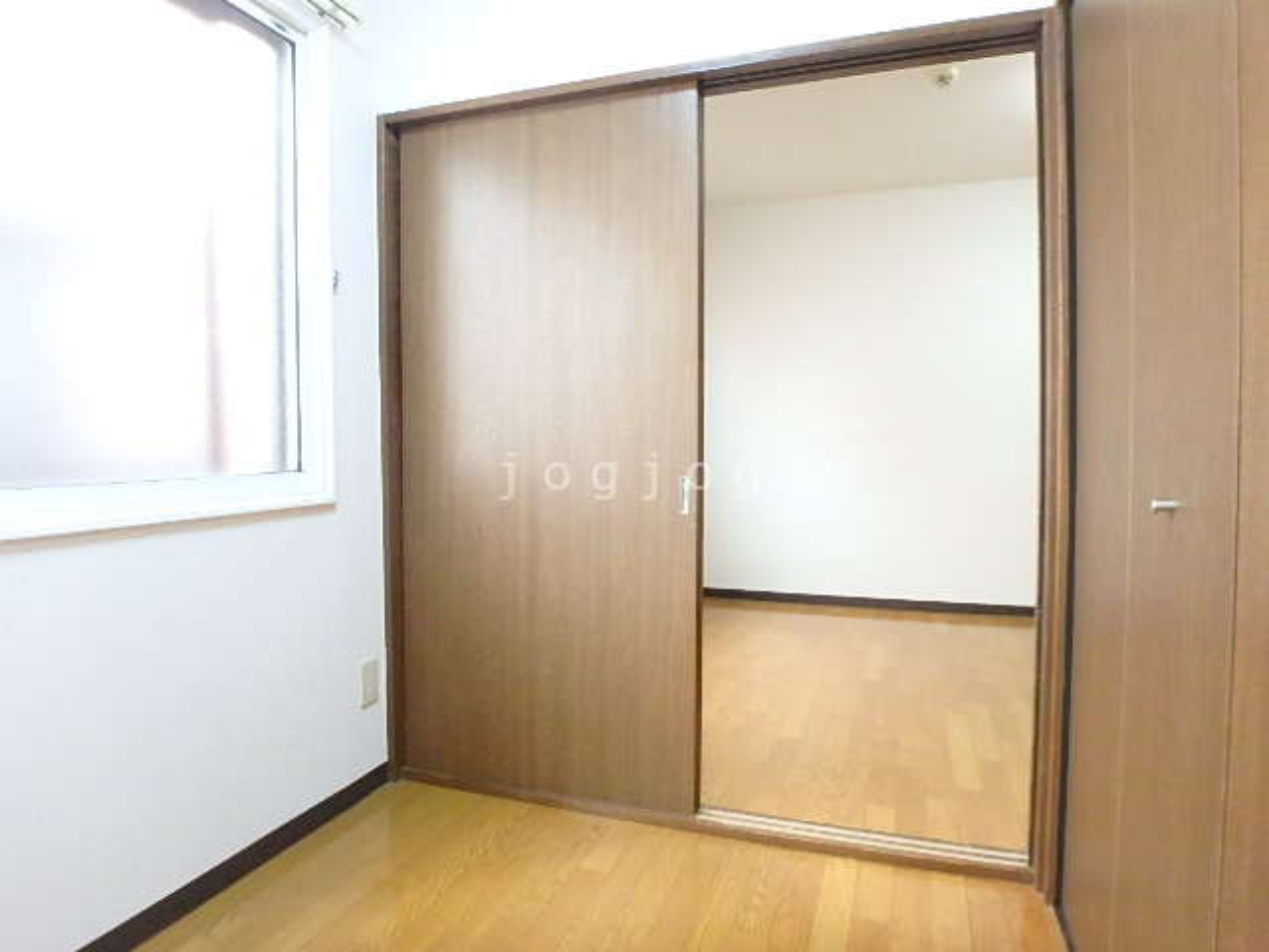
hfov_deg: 79.0
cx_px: 634
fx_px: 770
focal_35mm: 21
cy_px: 476
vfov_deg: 63.4
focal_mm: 3.7
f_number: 3.5
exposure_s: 1/30
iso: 1000
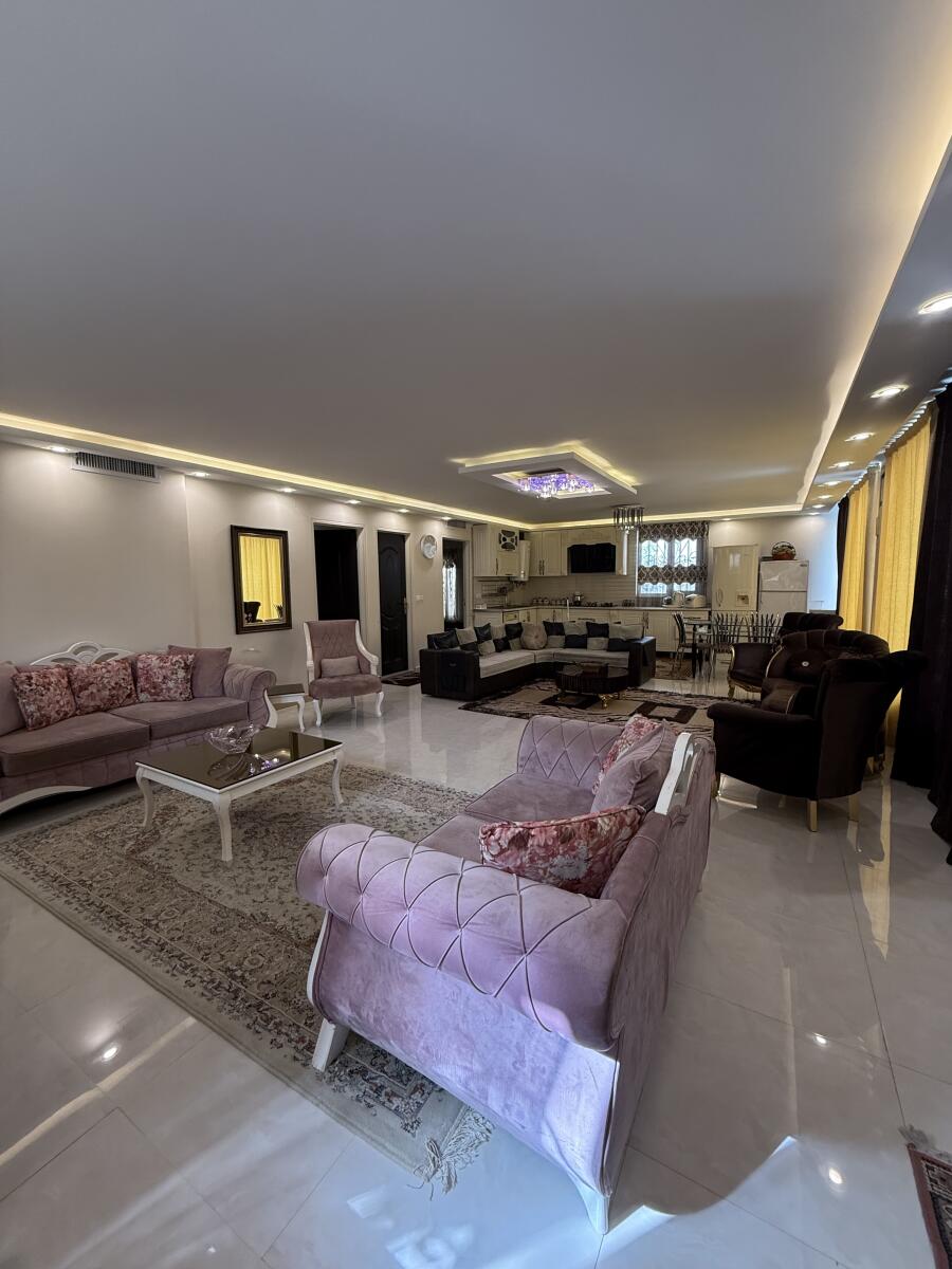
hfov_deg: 85.7
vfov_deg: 102.1
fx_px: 513
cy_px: 634
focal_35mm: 14
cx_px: 476
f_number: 2.2
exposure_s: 1/50
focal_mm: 2.22
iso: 200
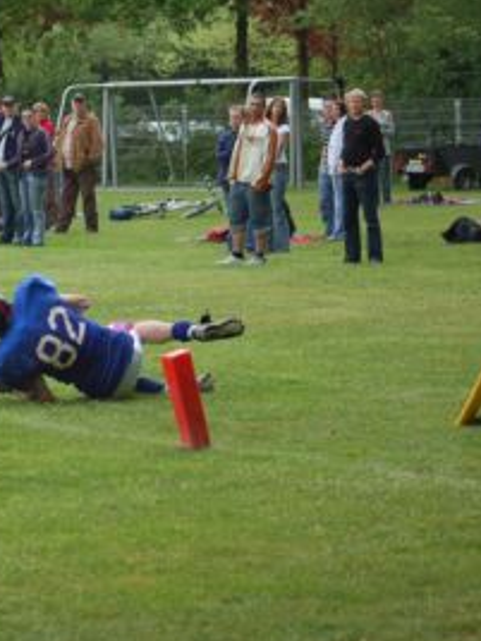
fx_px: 3150
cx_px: -30
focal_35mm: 170
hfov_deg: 8.7
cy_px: 301
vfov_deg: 11.6
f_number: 4
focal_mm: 70
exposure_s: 1/1000
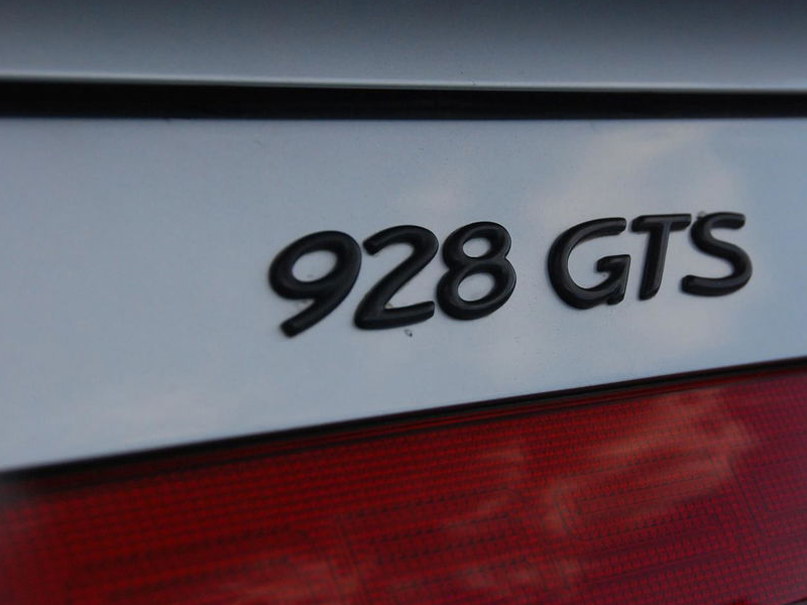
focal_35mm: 111
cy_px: 278
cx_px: 496
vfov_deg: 13.3
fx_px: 2588
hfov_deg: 17.7
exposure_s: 1/800
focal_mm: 60
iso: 800
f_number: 7.1
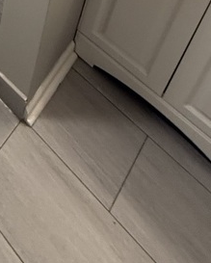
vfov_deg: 20.0
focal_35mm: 54
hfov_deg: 22.1
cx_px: -123
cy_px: -248
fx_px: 421
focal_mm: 2.22
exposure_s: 1/60
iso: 250
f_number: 2.2
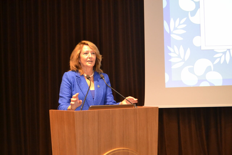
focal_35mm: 60
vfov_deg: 22.6
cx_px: 116
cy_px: 78
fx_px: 387
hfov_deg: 33.4
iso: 3200
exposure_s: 1/60
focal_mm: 40
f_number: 5.3
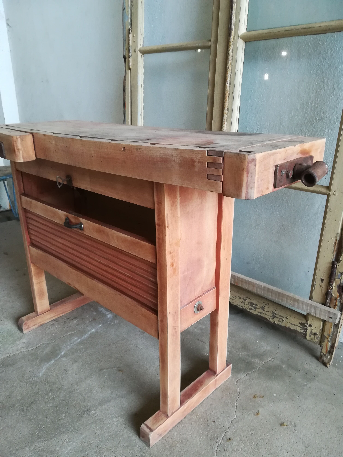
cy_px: 228
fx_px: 344
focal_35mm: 26
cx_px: 172
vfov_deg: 67.3
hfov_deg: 53.1
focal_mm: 3.83
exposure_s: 1/33.3
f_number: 2.2
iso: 250
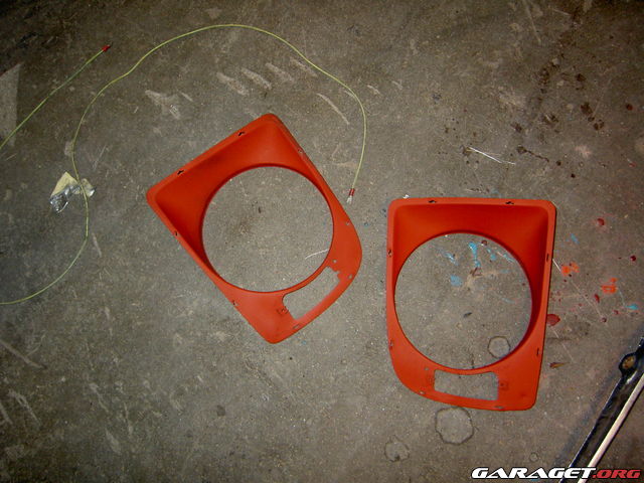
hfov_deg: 54.0
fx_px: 633
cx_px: 322
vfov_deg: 41.8
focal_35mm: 34
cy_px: 242
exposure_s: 1/60
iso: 100
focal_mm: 5.6
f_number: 2.8
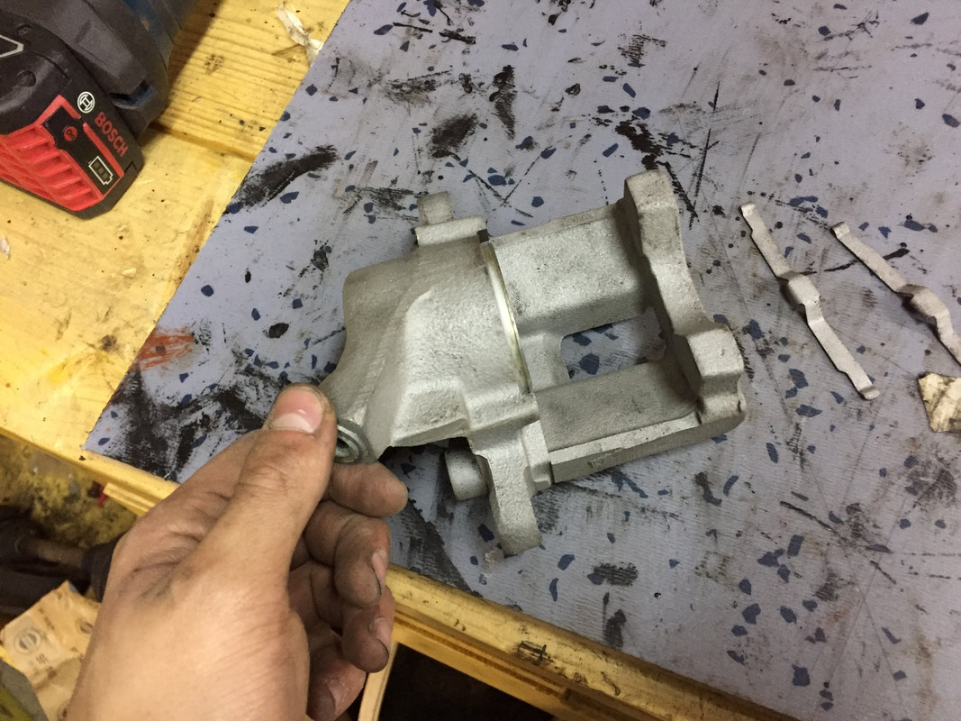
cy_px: 360
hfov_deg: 61.7
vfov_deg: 48.2
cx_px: 480
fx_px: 805
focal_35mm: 29
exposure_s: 1/25
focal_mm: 4.15
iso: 250
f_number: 2.2
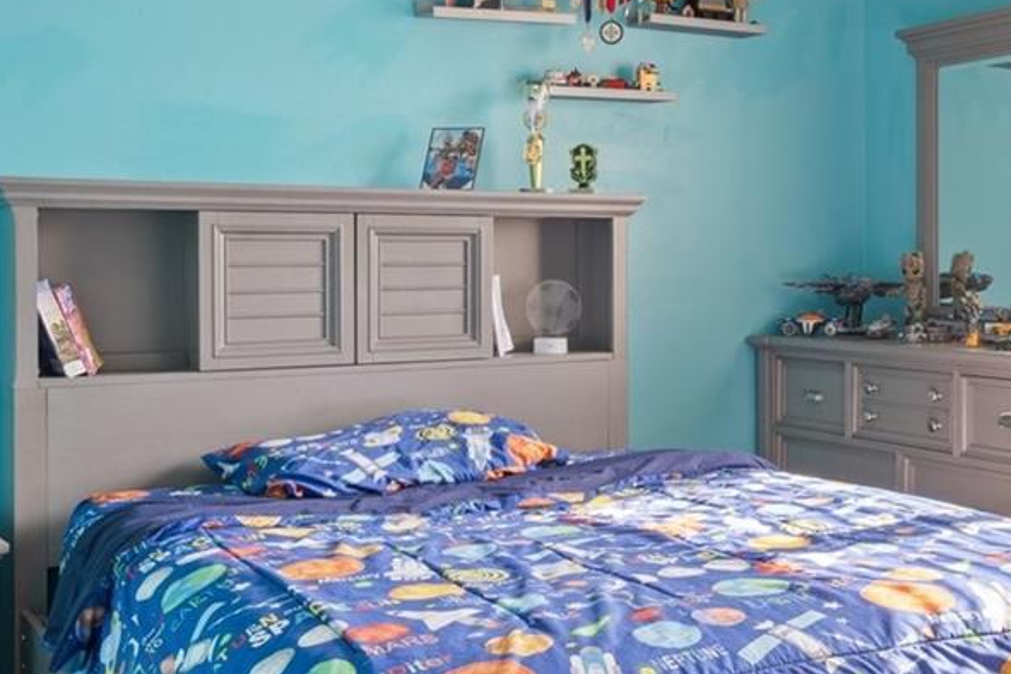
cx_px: 816
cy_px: 315
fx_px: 1292
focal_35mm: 46
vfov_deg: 29.2
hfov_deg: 40.9
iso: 320
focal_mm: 17
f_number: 8
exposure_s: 1/2.5
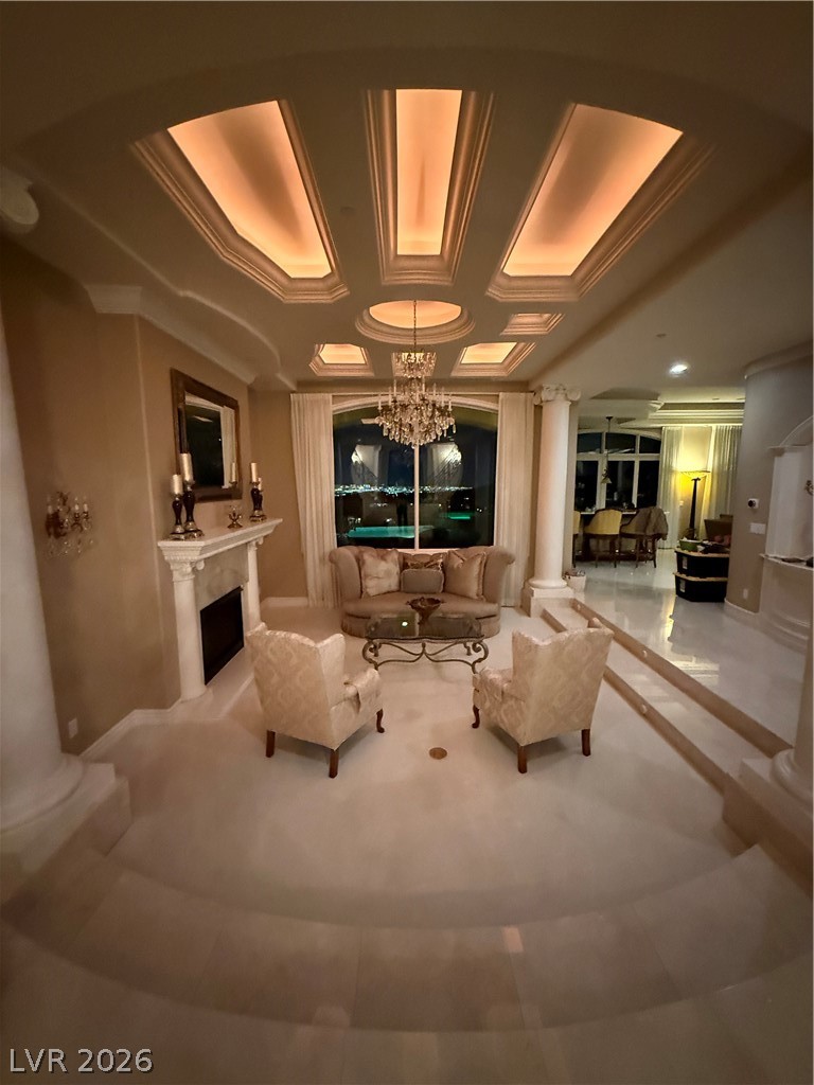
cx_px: 407
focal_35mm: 14
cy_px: 542
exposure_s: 1/30
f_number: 2.2
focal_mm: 2.22
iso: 1600
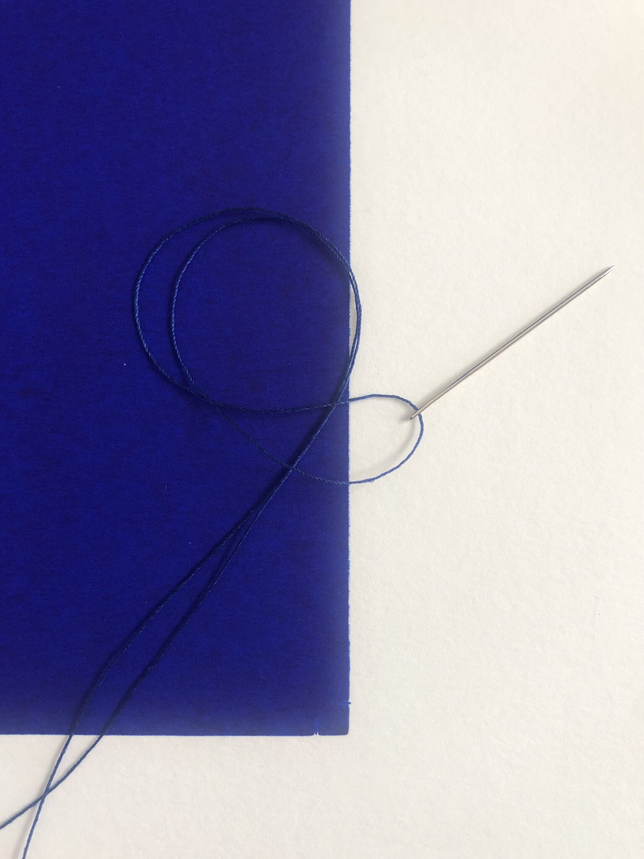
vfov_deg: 63.4
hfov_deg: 49.7
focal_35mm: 28
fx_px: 695
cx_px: 322
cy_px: 430
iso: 32
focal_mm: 4
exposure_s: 1/24
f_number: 1.8
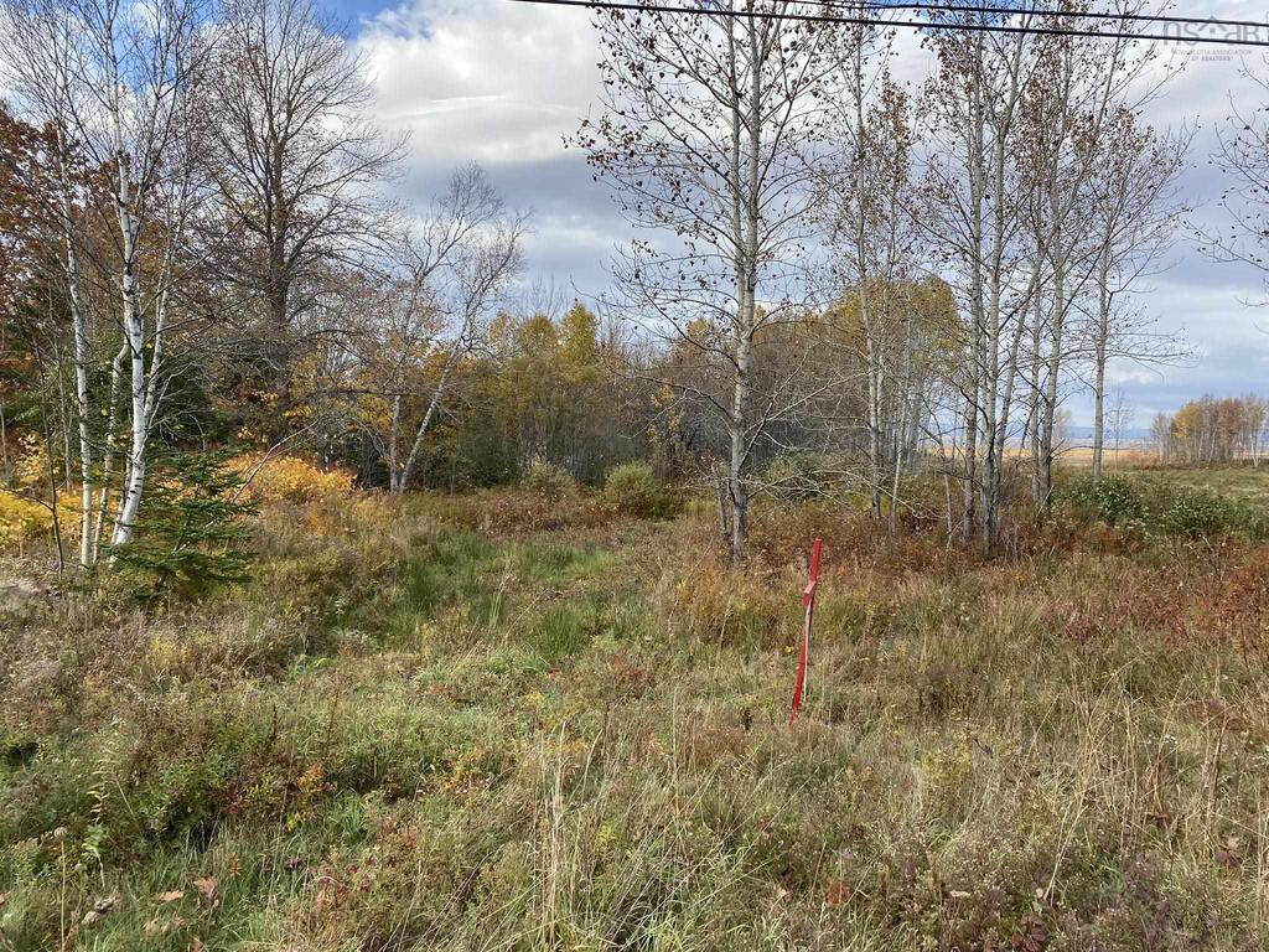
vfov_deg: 53.1
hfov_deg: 67.3
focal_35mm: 26
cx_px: 634
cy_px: 476
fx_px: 953
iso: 32
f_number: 1.8
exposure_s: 1/1377
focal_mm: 4.25
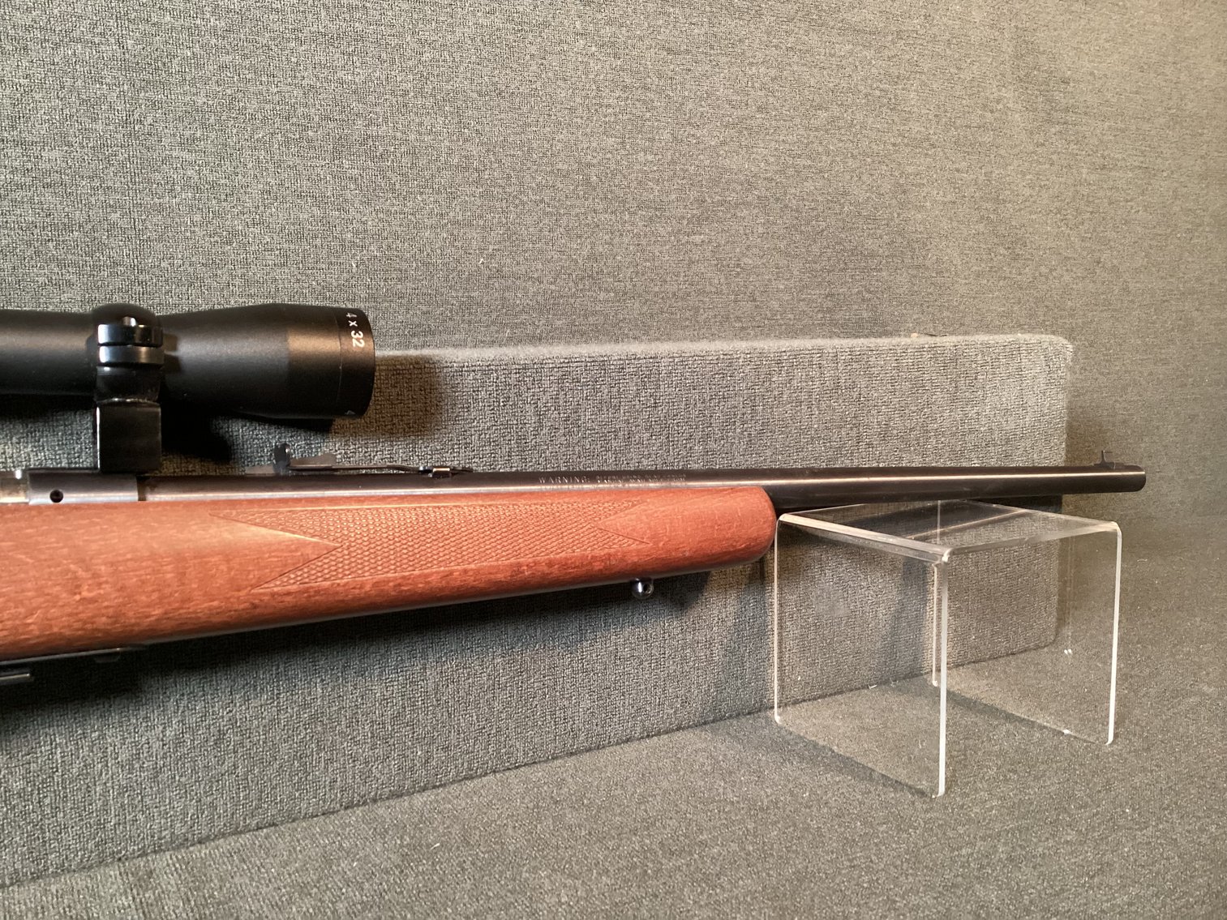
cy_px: 460
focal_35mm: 31
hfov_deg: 58.3
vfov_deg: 45.4
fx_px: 1099
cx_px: 614
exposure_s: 1/40
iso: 320
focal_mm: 3.3
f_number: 2.4
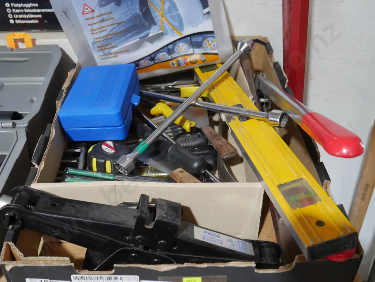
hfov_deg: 46.8
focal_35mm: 40
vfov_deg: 36.0
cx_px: 188
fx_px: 434
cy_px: 141
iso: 1250
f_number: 4.4
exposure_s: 1/60
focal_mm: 20
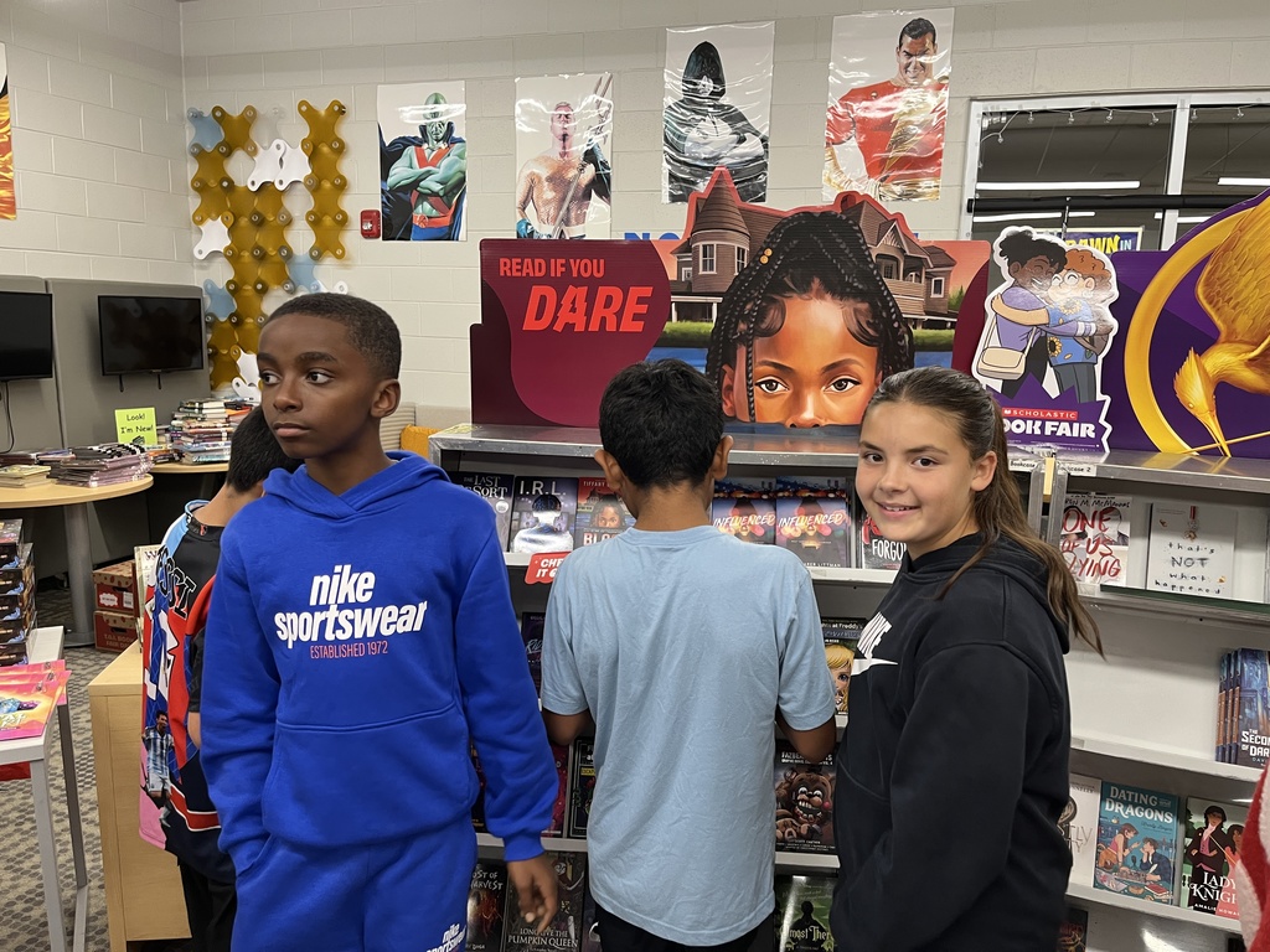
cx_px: 635
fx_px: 954
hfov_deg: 67.3
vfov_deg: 53.1
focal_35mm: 26
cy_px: 476
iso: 125
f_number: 1.6
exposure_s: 1/71
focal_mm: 5.1
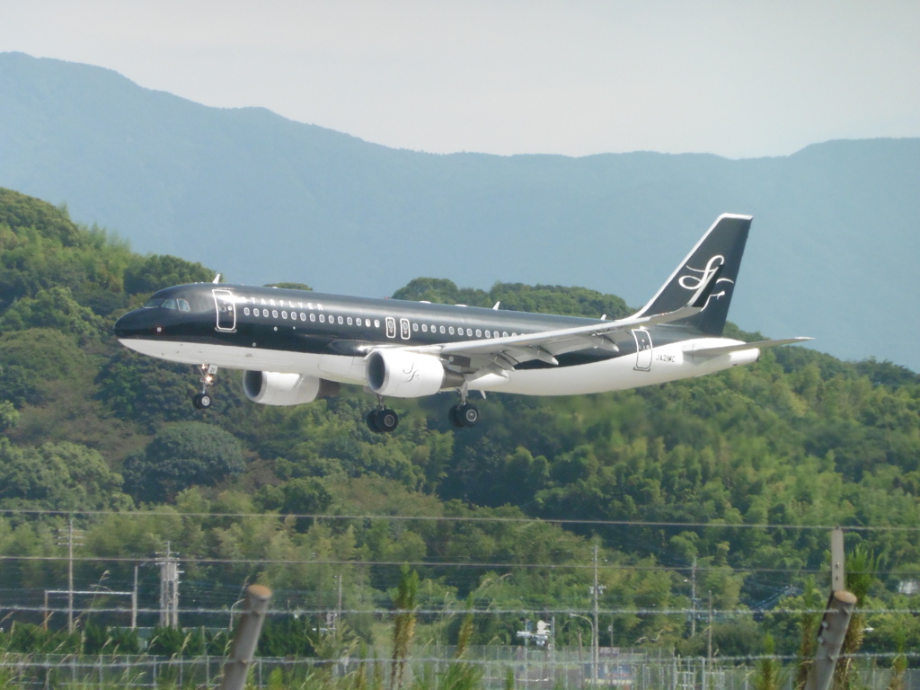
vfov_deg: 4.4
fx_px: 8930
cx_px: 460
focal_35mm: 336
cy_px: 345
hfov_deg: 5.9
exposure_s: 1/1600
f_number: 6.3
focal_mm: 60
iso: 400
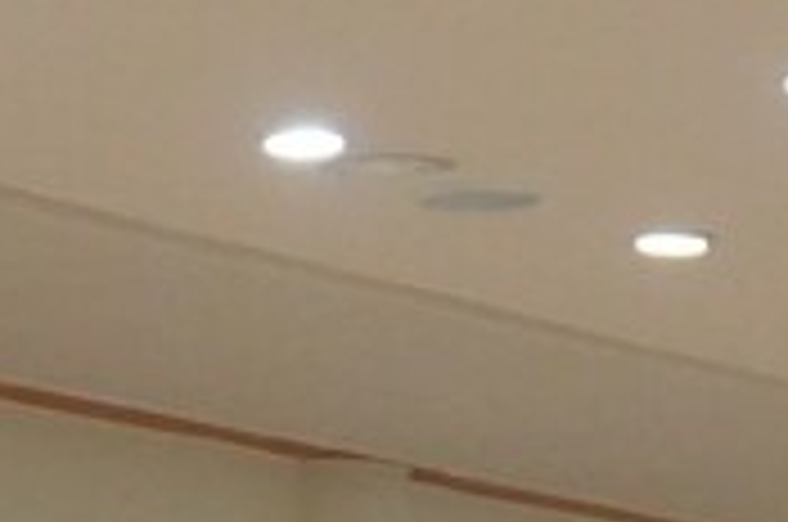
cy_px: 1555
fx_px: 6001
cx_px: 522
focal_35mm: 275
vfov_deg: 4.8
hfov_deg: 7.5
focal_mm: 25
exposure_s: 1/160
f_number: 4
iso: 3200
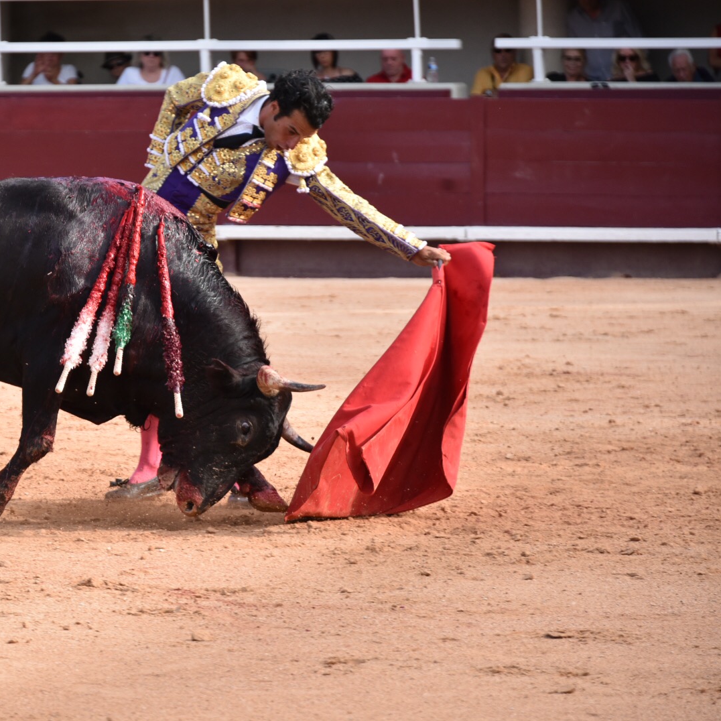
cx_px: 188
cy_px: 361
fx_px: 5726
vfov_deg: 7.2
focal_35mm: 243
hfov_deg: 7.2
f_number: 5.6
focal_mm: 190
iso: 800
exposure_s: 1/800
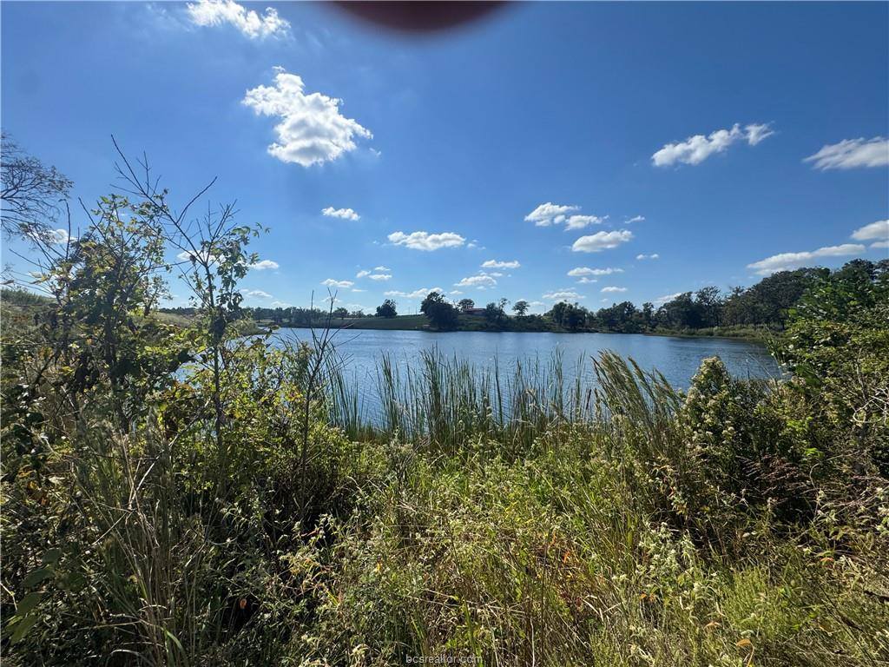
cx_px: 444
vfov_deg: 85.7
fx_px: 360
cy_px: 334
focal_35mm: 14
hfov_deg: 102.1
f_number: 2.2
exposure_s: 1/3906
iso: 40
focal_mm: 2.22
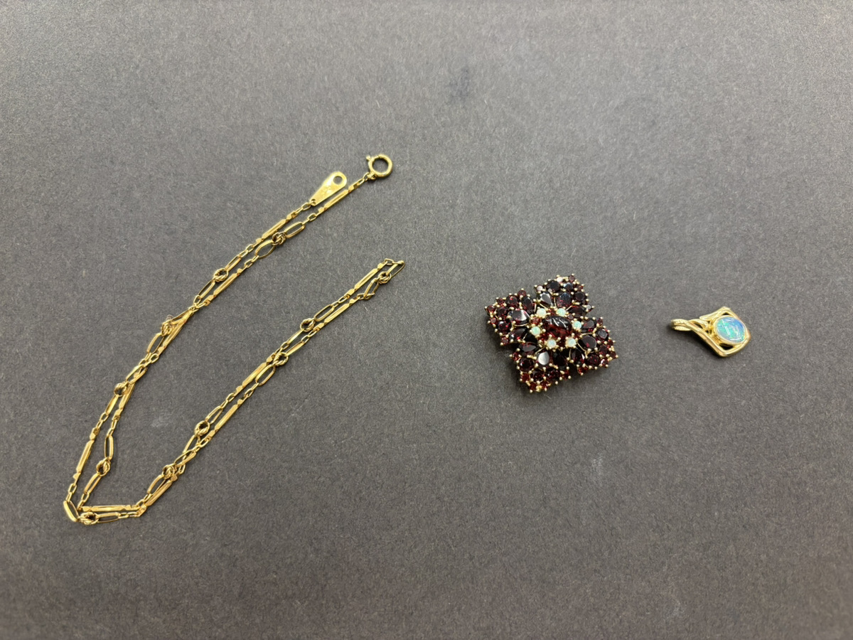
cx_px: 426
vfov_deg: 53.1
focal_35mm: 26
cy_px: 320
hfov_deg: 67.3
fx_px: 641
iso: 160
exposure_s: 1/50
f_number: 1.6
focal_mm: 5.96
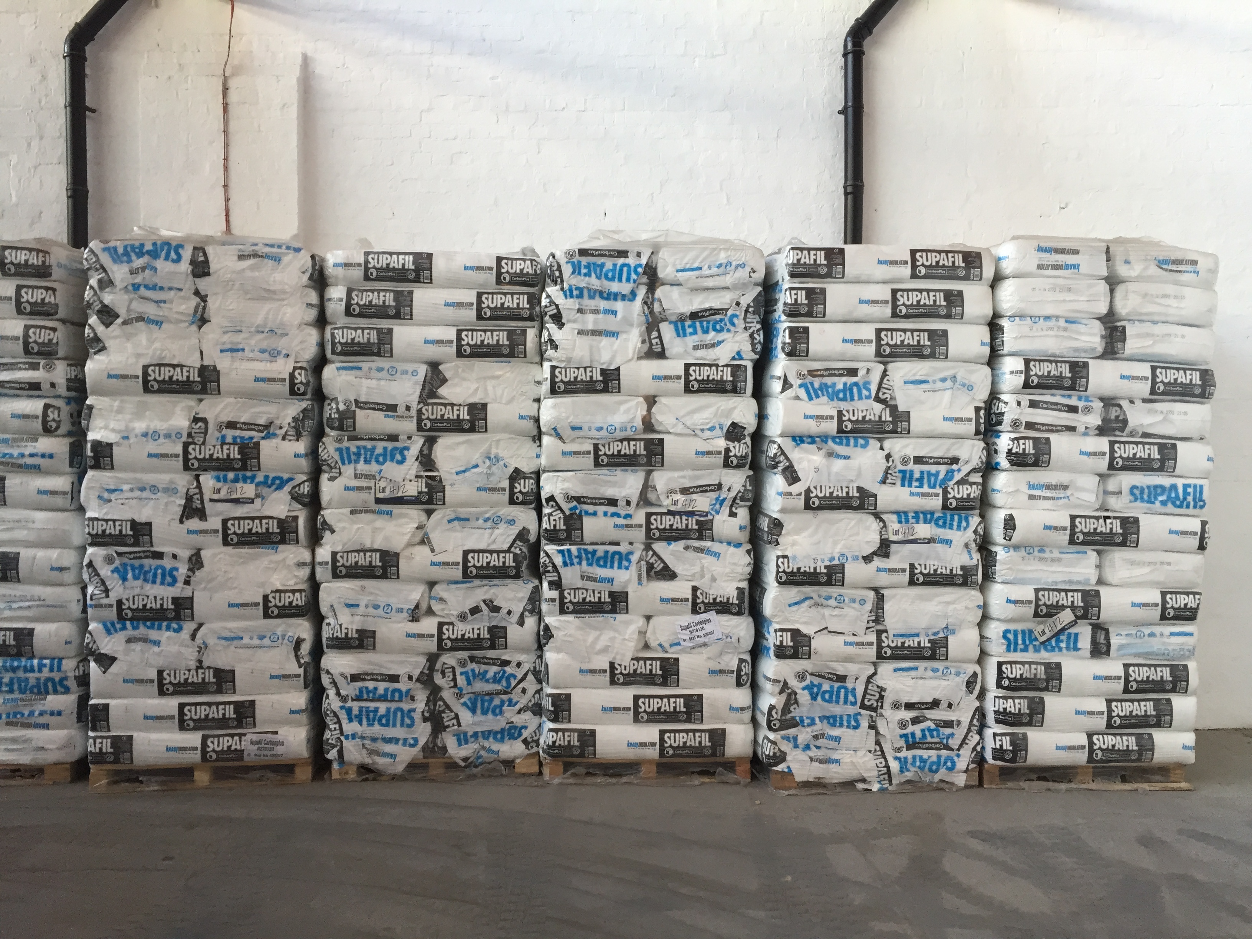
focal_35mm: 29
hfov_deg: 61.7
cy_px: 470
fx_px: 1049
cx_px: 626
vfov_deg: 48.2
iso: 32
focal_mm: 4.15
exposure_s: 1/30
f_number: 2.2
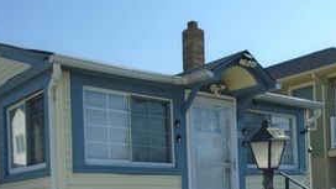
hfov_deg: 39.6
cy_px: 202
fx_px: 463
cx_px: 214
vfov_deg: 22.0
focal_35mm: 52
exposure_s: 1/250
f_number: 8
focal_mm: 4.6
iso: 100
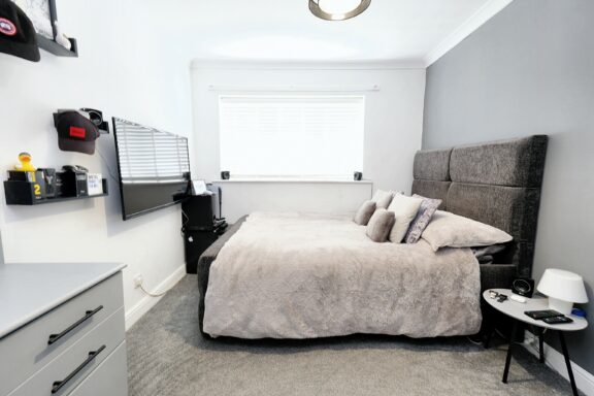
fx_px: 247
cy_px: 198
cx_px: 297
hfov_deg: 100.4
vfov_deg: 77.3
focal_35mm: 15
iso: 800
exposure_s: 1/9
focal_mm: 10
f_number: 4
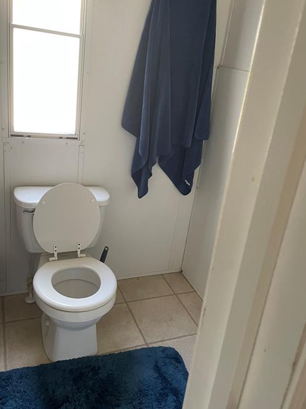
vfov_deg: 59.9
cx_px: 158
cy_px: 185
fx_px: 354
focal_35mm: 30
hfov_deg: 46.8
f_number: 1.6
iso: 250
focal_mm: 4.2
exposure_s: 1/60
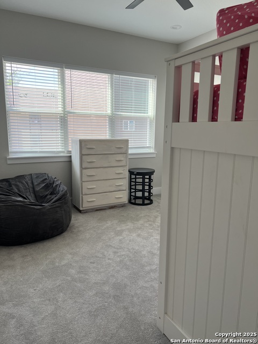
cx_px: 129
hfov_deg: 53.1
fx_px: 258
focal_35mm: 26
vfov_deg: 67.3
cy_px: 172
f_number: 1.5
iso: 50
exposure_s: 1/265
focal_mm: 5.7
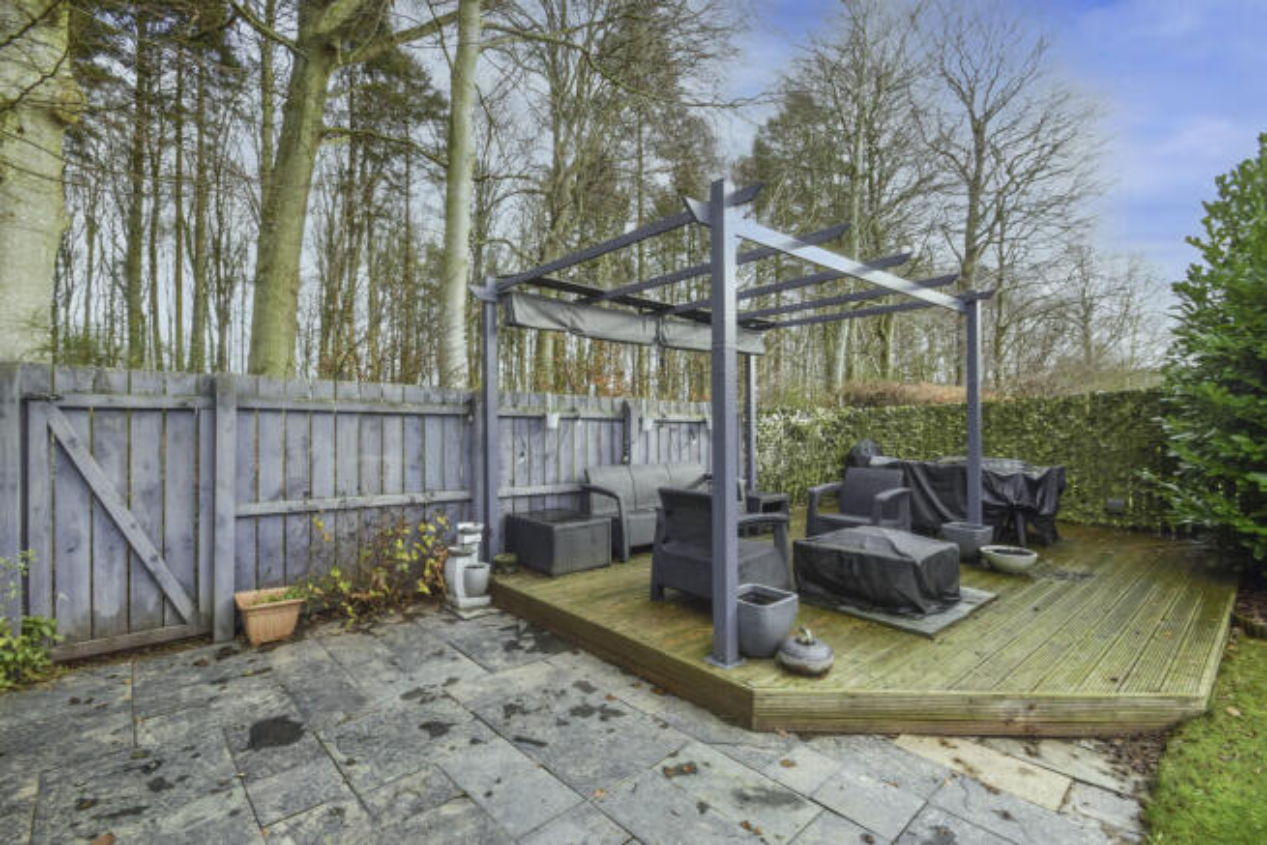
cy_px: 422
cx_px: 634
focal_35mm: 15
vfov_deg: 77.4
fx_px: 528
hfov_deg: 100.4
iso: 180
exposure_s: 1/60
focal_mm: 10
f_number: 8
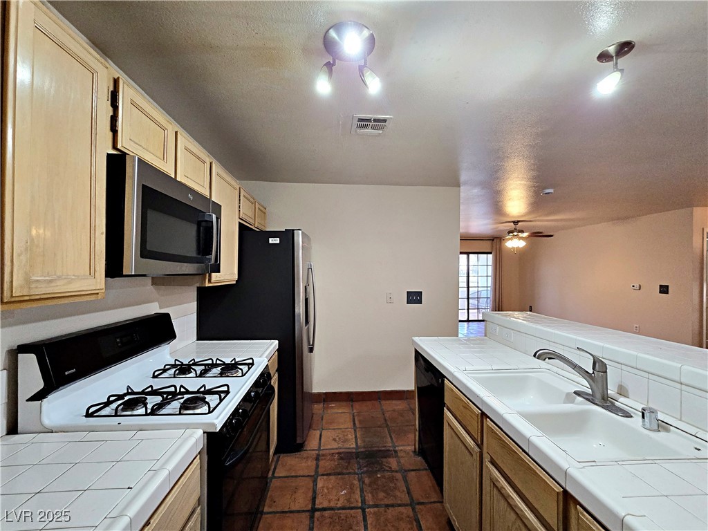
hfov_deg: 106.2
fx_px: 266
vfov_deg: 89.9
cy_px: 266
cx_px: 354
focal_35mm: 13
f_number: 2.2
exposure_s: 1/60
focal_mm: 2.2
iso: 500
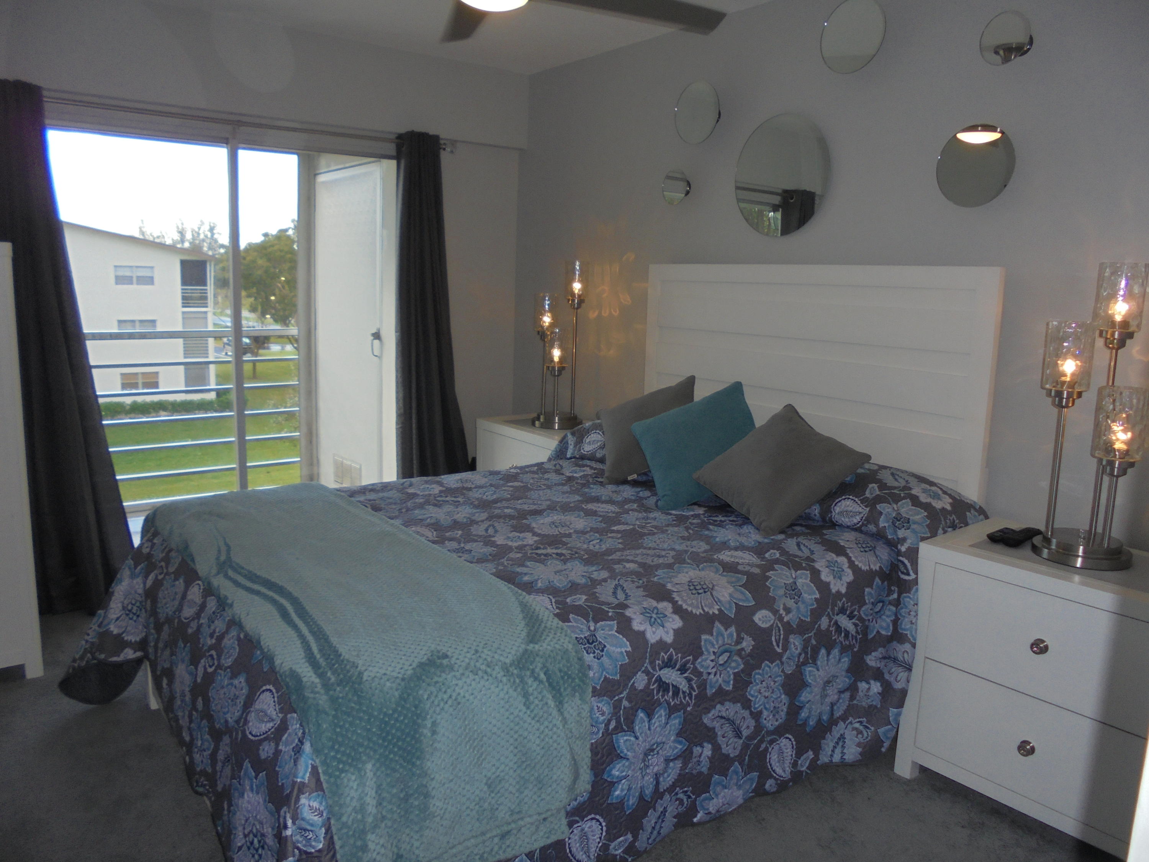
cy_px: 431
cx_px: 574
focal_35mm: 26
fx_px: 863
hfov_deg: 67.3
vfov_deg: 53.1
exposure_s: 1/160
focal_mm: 4.6
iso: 100
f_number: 3.5
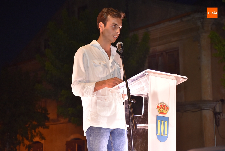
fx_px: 525
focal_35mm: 84
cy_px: 76
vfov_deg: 16.3
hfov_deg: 24.2
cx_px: 112
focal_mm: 56
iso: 800
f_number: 5.6
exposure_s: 1/125
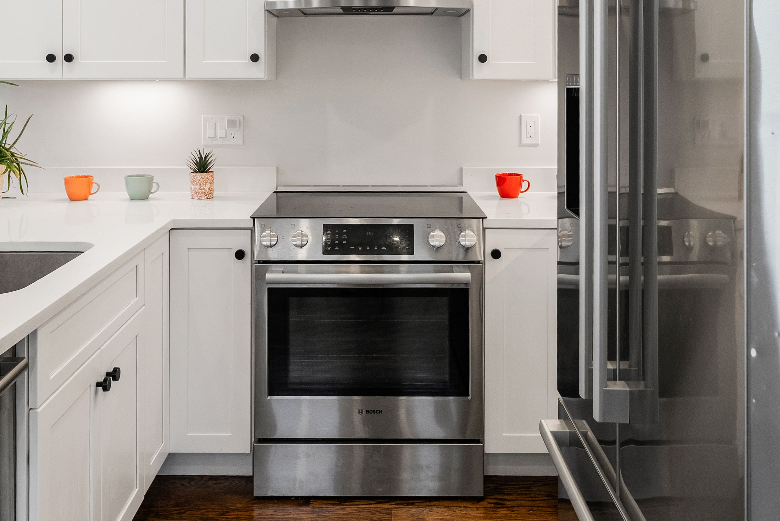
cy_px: 104
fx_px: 737
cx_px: 367
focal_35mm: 34
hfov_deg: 55.7
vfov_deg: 37.5
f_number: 8
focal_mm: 21
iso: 800
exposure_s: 1/15
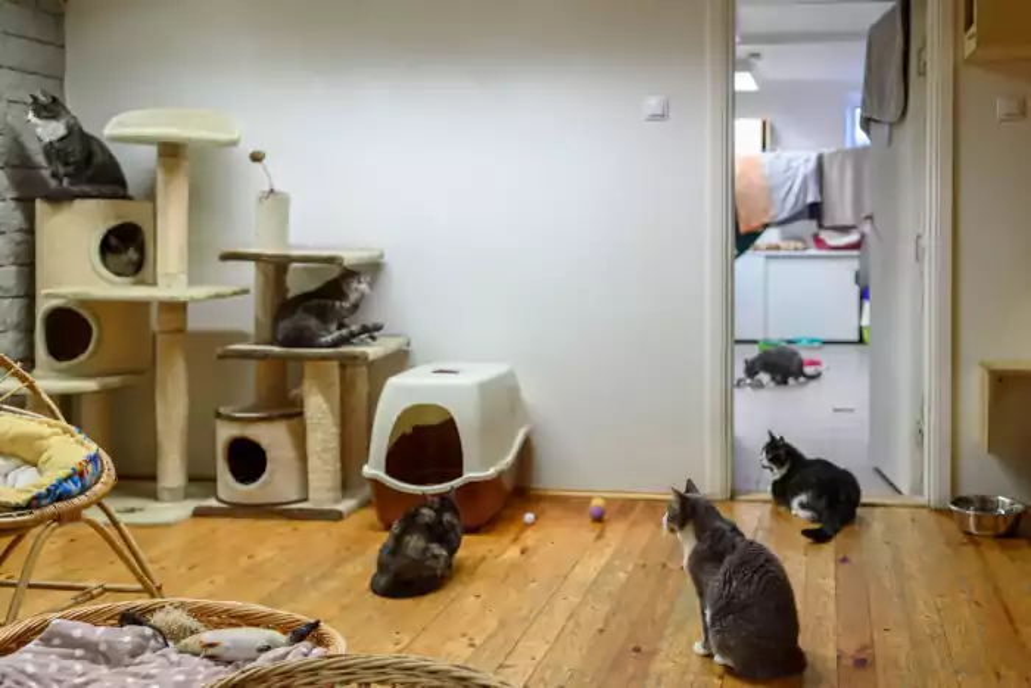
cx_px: 516
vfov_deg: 37.9
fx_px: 1003
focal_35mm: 35
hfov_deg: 54.4
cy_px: 344
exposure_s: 1/160
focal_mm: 35
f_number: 3.5
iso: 640
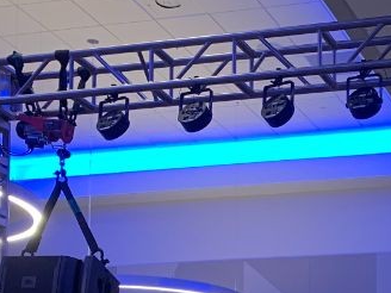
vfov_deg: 14.5
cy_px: 434
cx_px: 461
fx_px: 1073
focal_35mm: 95
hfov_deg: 19.5
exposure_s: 1/96
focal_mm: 4.25
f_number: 1.8
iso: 100
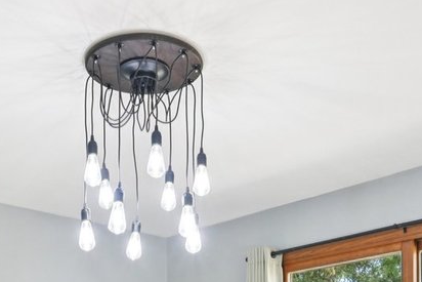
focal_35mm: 61
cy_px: 420
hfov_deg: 32.8
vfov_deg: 19.5
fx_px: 715
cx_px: 167
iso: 800
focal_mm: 15.5
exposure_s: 1/125
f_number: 8
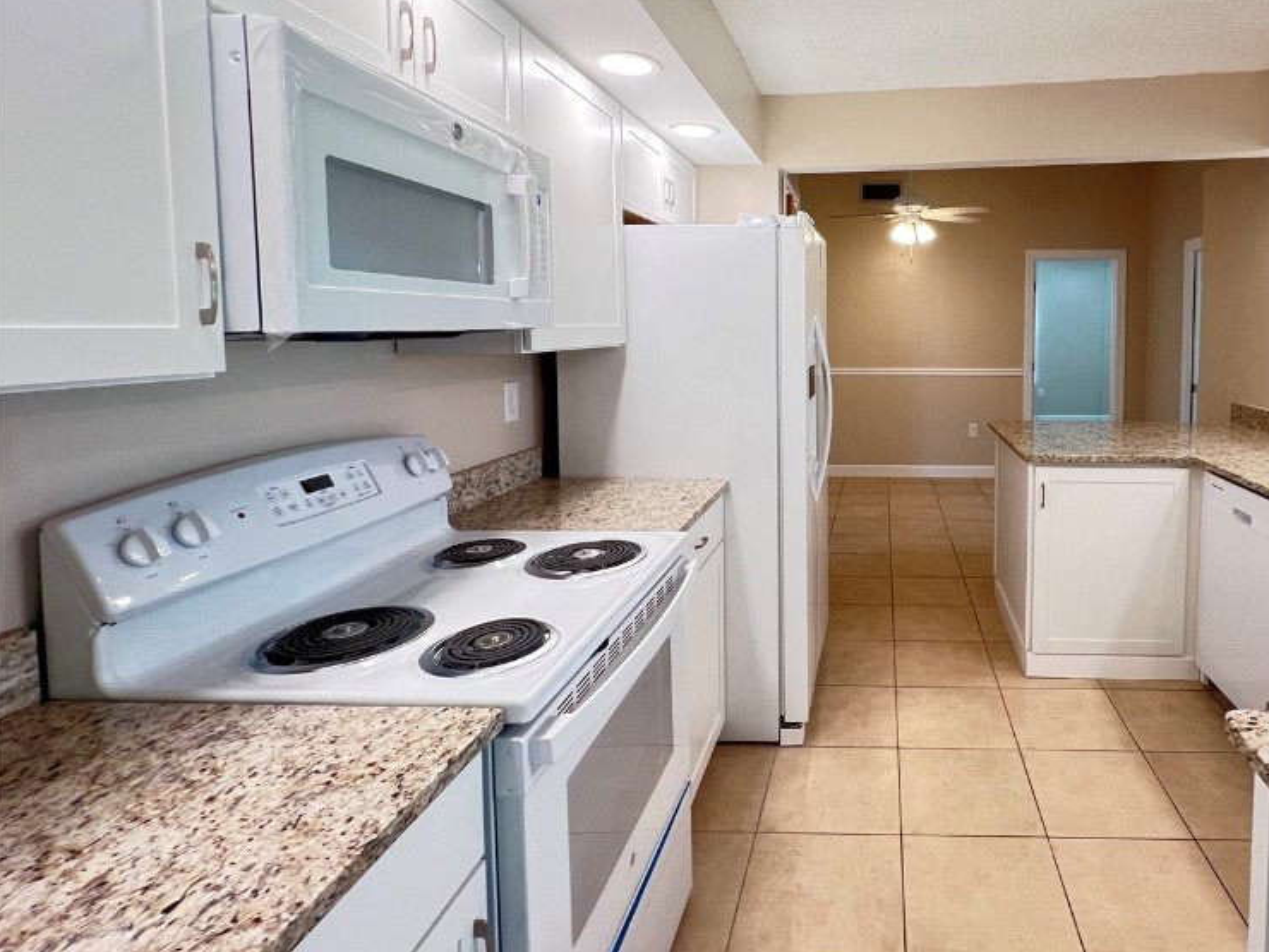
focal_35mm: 18
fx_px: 660
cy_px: 364
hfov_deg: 83.9
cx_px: 871
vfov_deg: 70.6
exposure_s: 1/60
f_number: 1.8
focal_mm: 1.57
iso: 160
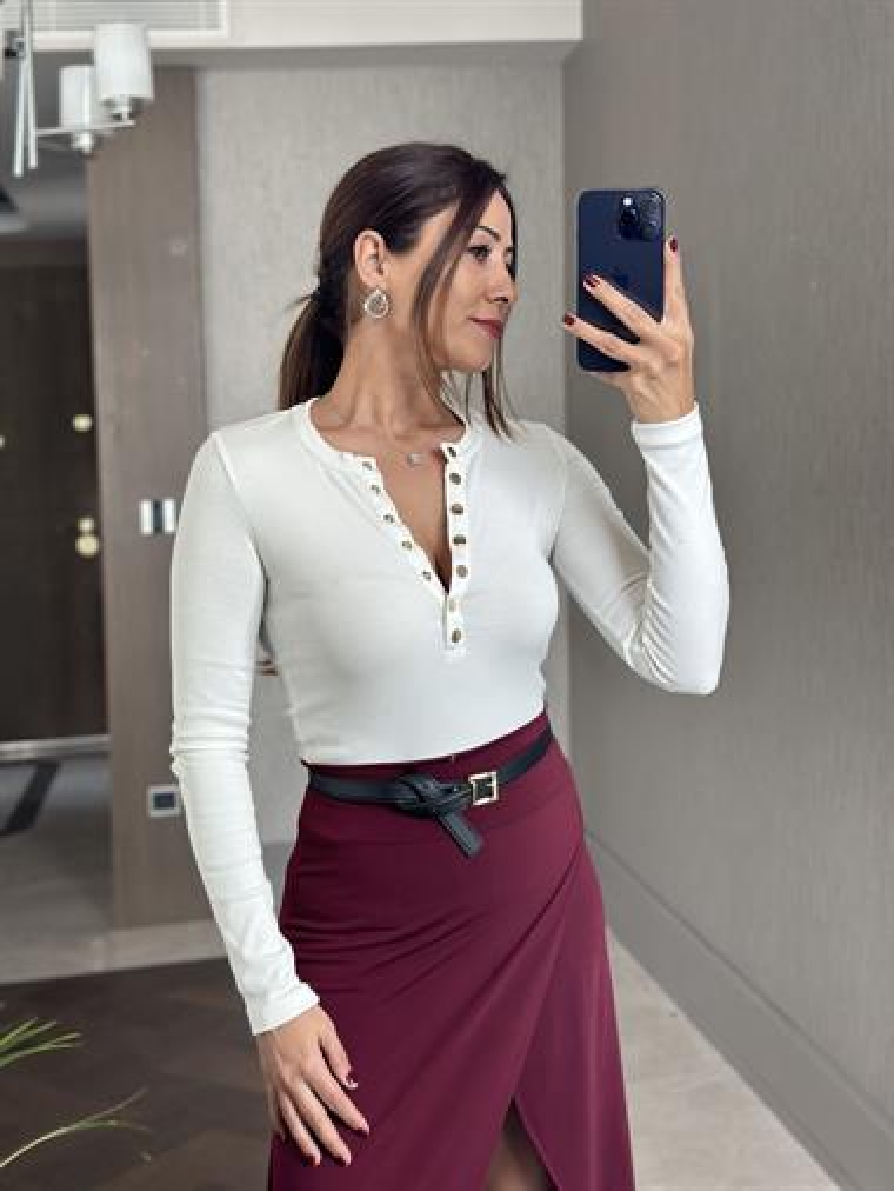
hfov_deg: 30.3
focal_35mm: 48
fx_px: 1651
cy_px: 596
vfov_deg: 39.6
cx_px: 447
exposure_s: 1/139
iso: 100
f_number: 1.78
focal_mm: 6.86
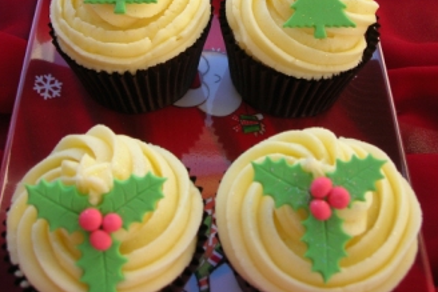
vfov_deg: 24.4
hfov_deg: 36.9
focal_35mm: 54
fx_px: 657
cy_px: 28
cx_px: 223
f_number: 2.8
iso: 64
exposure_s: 1/107
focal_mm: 7.8
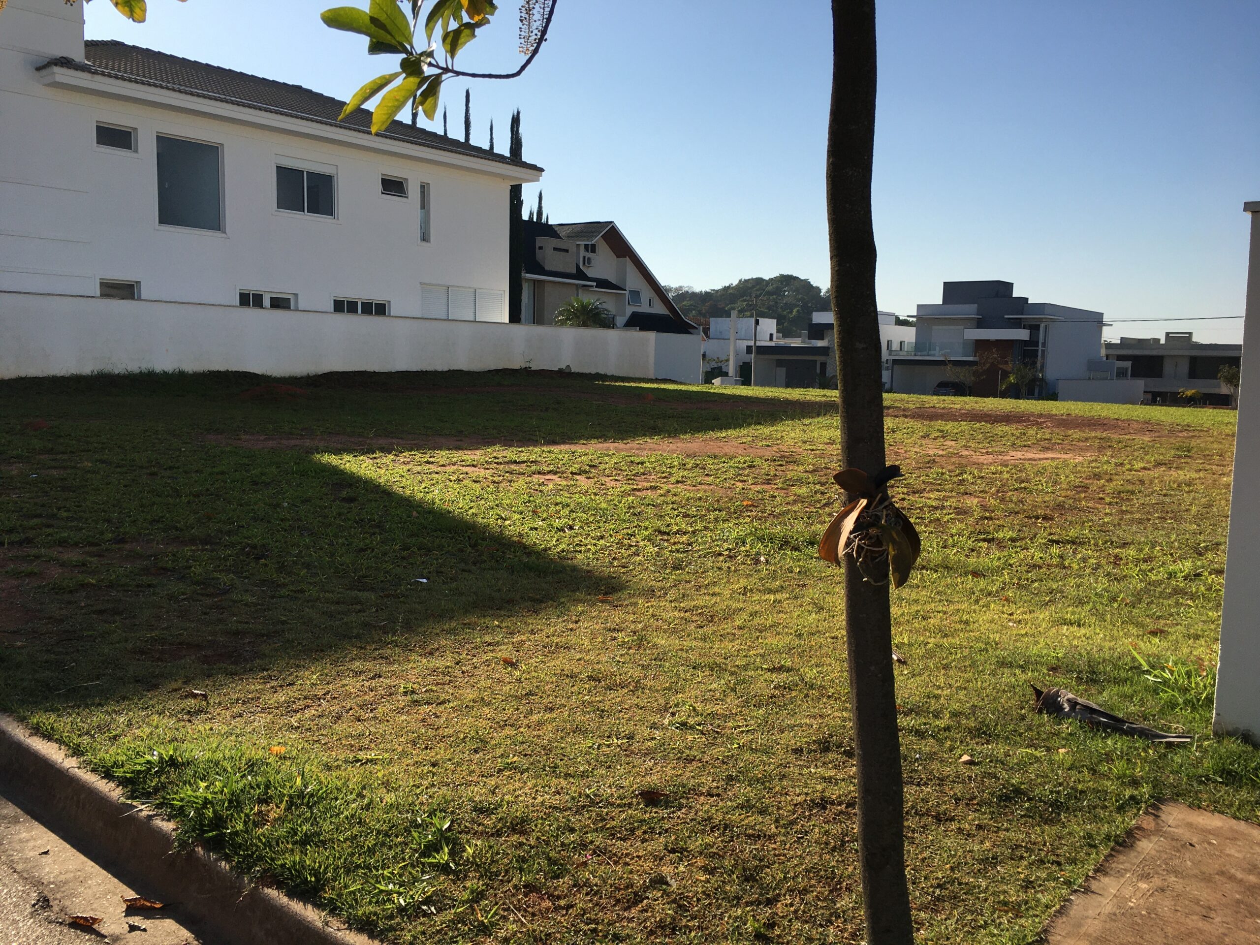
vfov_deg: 48.2
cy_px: 472
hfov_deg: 61.7
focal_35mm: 29
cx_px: 630
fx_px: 1056
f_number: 2.2
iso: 25
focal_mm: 4.15
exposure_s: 1/1876
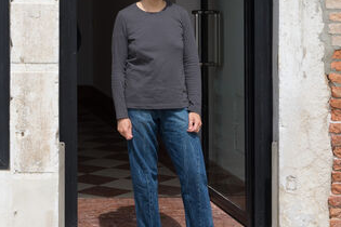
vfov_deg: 13.5
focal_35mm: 101
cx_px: 57
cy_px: 36
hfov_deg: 19.9
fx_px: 957
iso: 100
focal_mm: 35
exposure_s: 1/320
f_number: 8
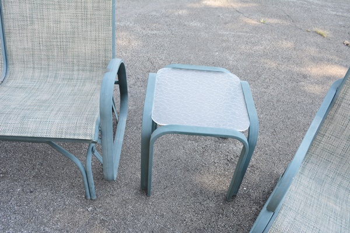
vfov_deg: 43.6
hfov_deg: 61.9
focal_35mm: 30
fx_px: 292
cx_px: 175
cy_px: 116
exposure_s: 1/125
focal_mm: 20
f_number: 5.6
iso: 280
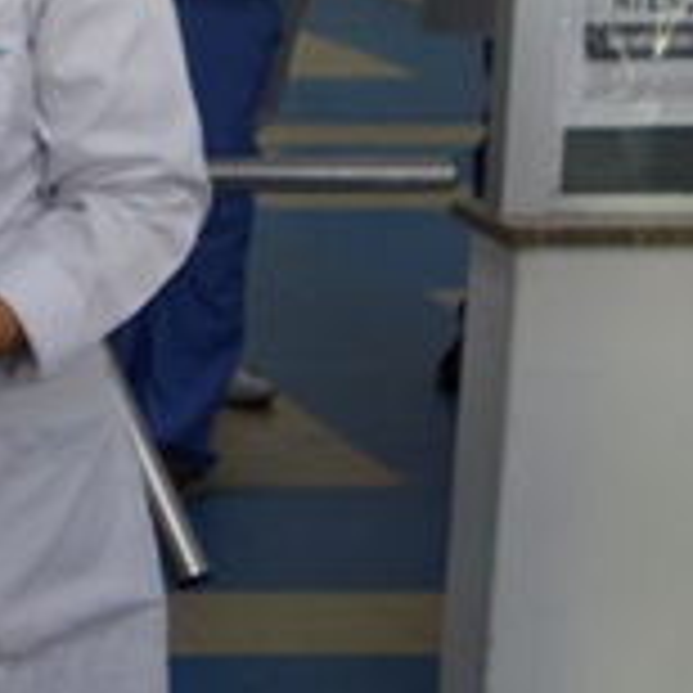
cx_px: -1008
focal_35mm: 149
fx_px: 3375
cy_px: 68
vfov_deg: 11.6
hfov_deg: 10.1
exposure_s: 1/50
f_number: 4
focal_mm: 20
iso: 200
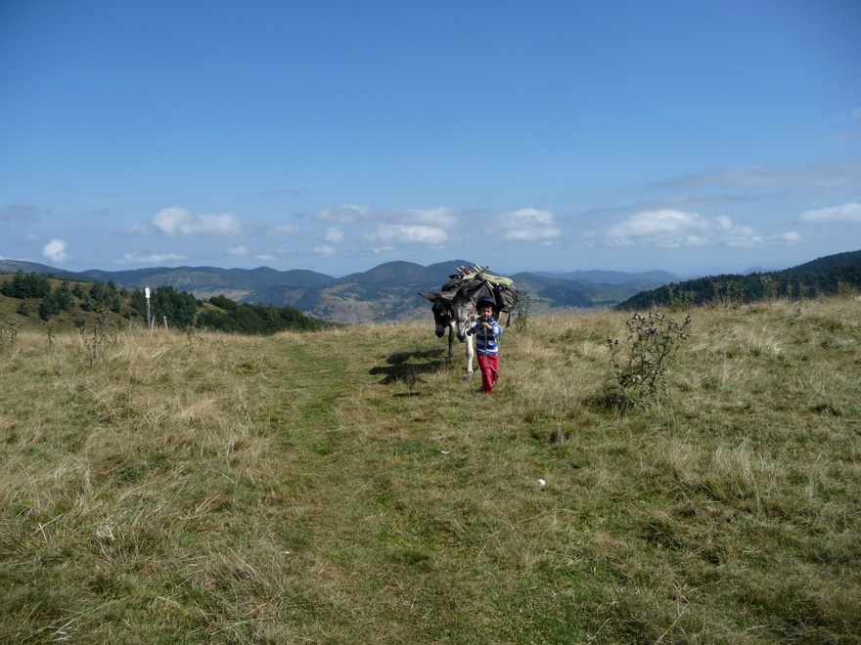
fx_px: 696
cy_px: 322
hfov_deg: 63.4
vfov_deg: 49.7
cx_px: 430
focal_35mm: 28
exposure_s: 1/1300
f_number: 3.3
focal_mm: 4.7
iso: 100
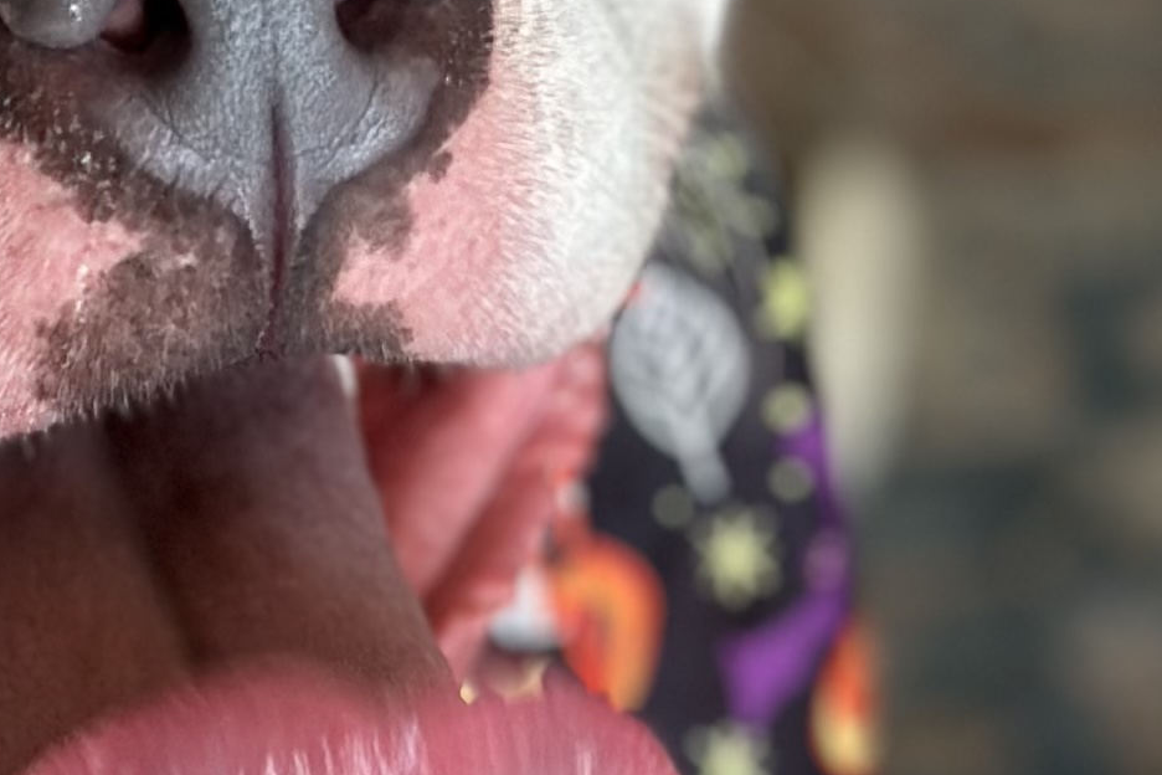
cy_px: 886
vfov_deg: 6.4
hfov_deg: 9.5
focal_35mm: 215
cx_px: 1
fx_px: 6939
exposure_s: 1/120
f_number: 1.78
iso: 125
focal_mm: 6.86
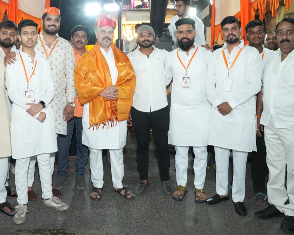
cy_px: 92
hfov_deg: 52.1
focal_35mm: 34
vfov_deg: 43.1
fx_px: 296
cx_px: 106
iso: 2000
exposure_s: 1/125
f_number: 6.3
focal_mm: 24
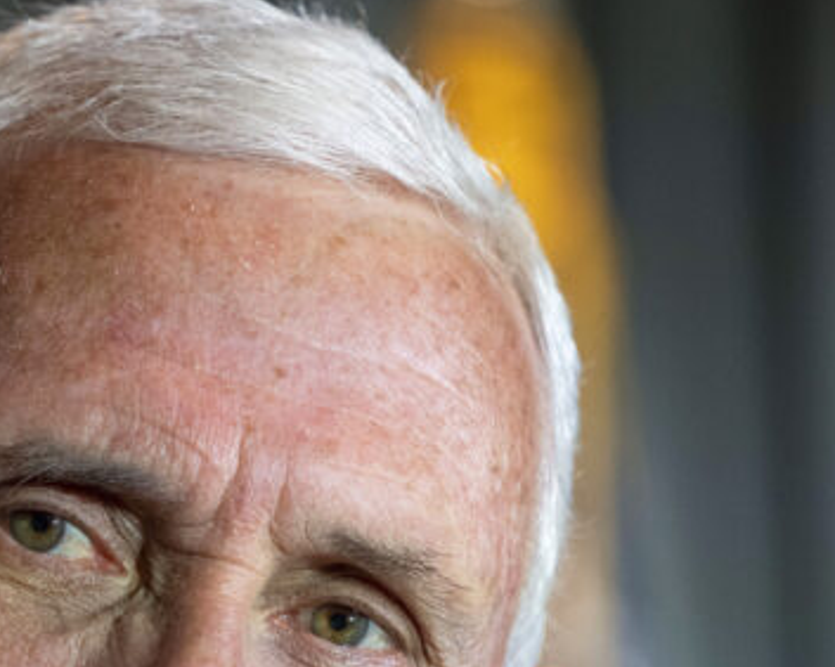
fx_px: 13461
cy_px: 685
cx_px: 85
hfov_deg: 3.6
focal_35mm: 545
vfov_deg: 2.8
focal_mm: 200
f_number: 3.5
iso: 1000
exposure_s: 1/320
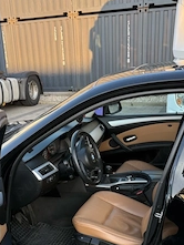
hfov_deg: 30.8
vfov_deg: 39.3
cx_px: 72
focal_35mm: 47
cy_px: 184
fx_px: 333
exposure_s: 1/228
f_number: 1.6
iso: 100
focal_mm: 5.96
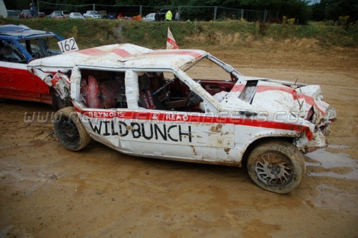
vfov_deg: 47.9
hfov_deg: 67.4
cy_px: 119
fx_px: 268
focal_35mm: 27
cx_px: 179
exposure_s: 1/500
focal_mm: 18
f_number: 3.5
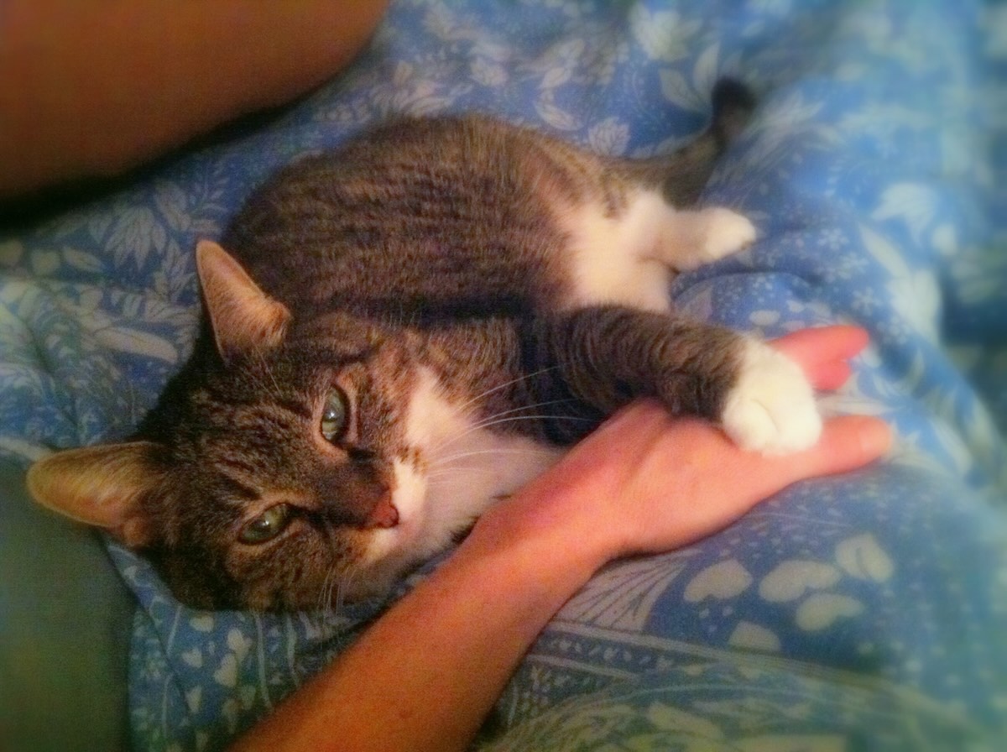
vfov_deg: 40.6
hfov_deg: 52.7
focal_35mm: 35
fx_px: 1017
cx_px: 504
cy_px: 376
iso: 1000
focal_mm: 3.85
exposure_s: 1/15
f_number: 2.8
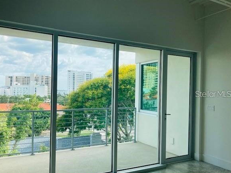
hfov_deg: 58.2
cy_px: 94
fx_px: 207
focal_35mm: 31
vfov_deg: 45.4
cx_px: 105
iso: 20
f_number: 1.8
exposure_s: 1/600
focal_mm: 3.99
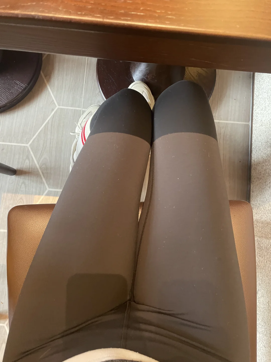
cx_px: 136
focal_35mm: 26
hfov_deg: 53.1
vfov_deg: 67.3
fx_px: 271
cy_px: 181
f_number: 1.6
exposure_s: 1/55
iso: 500
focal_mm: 4.2
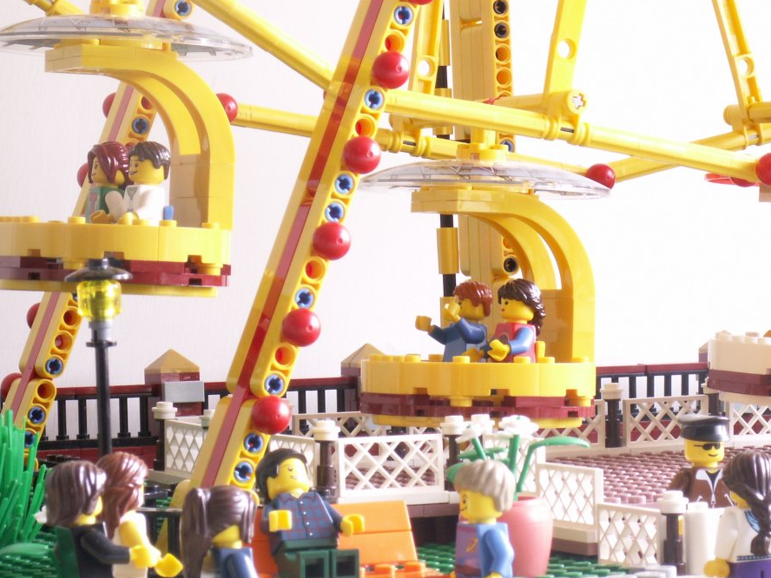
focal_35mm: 137
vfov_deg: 10.8
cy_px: 302
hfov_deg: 14.4
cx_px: 394
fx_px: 3051
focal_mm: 15.88
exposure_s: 1/2.5
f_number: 8
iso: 50
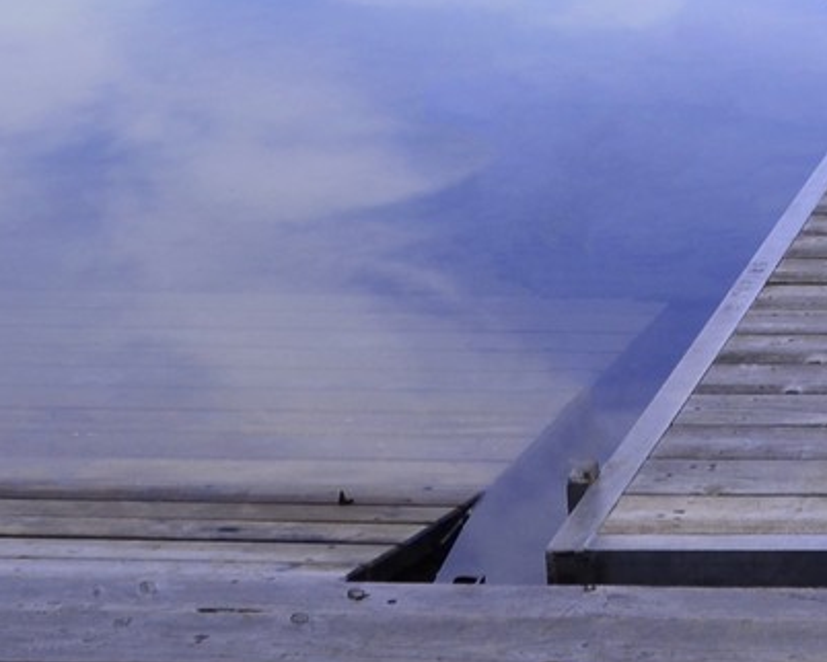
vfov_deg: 12.7
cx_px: 1361
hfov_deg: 15.2
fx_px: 2792
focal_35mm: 114
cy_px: -378
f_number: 11
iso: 160
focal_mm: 20
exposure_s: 1/160
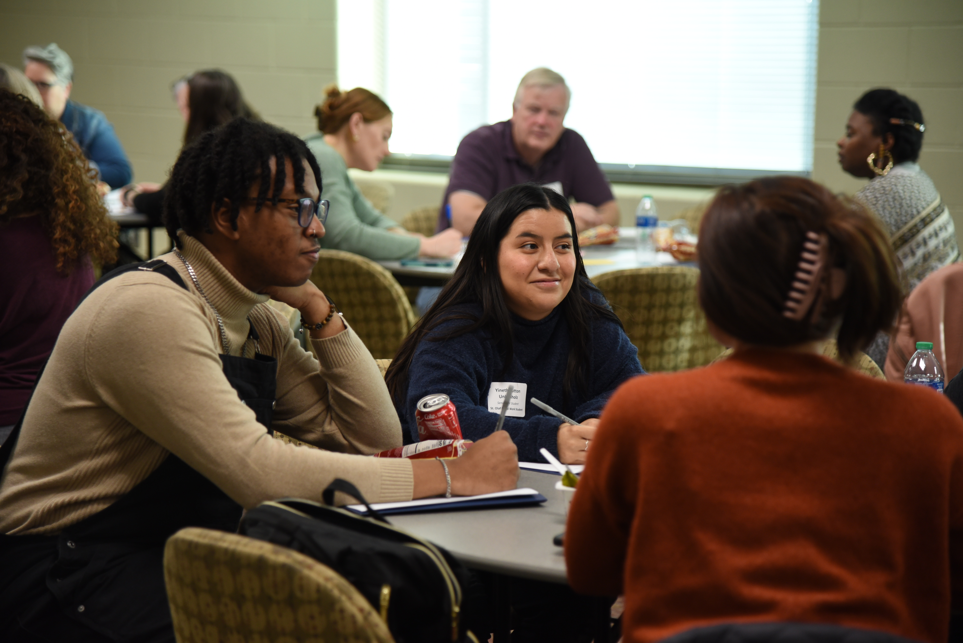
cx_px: 482
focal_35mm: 105
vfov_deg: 13.1
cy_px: 322
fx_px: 2810
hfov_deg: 19.4
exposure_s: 1/125
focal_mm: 105
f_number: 4
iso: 1100
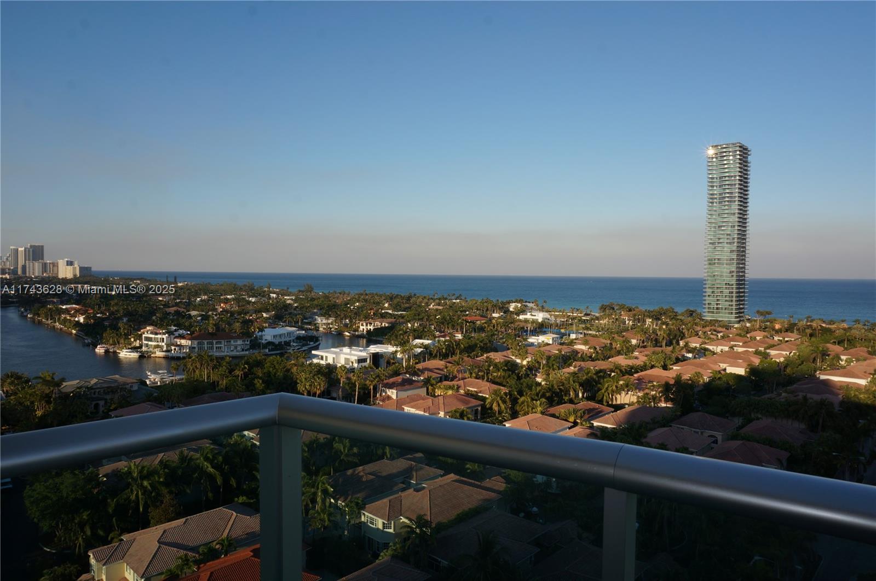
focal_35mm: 24
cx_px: 438
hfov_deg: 73.8
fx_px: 583
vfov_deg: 53.0
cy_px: 290
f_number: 16
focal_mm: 16
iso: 100
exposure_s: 1/60
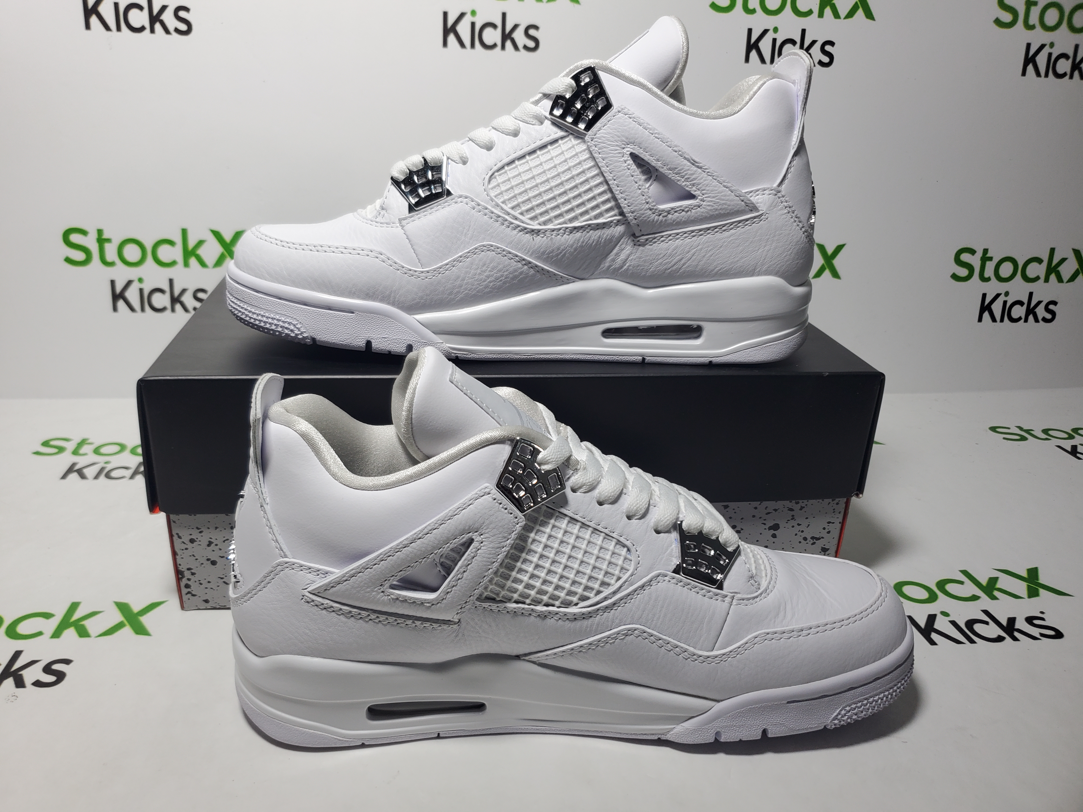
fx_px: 813
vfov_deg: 53.1
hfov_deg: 67.3
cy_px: 406
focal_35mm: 26
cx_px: 542
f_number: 1.5
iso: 50
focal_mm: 4.3
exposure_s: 1/522
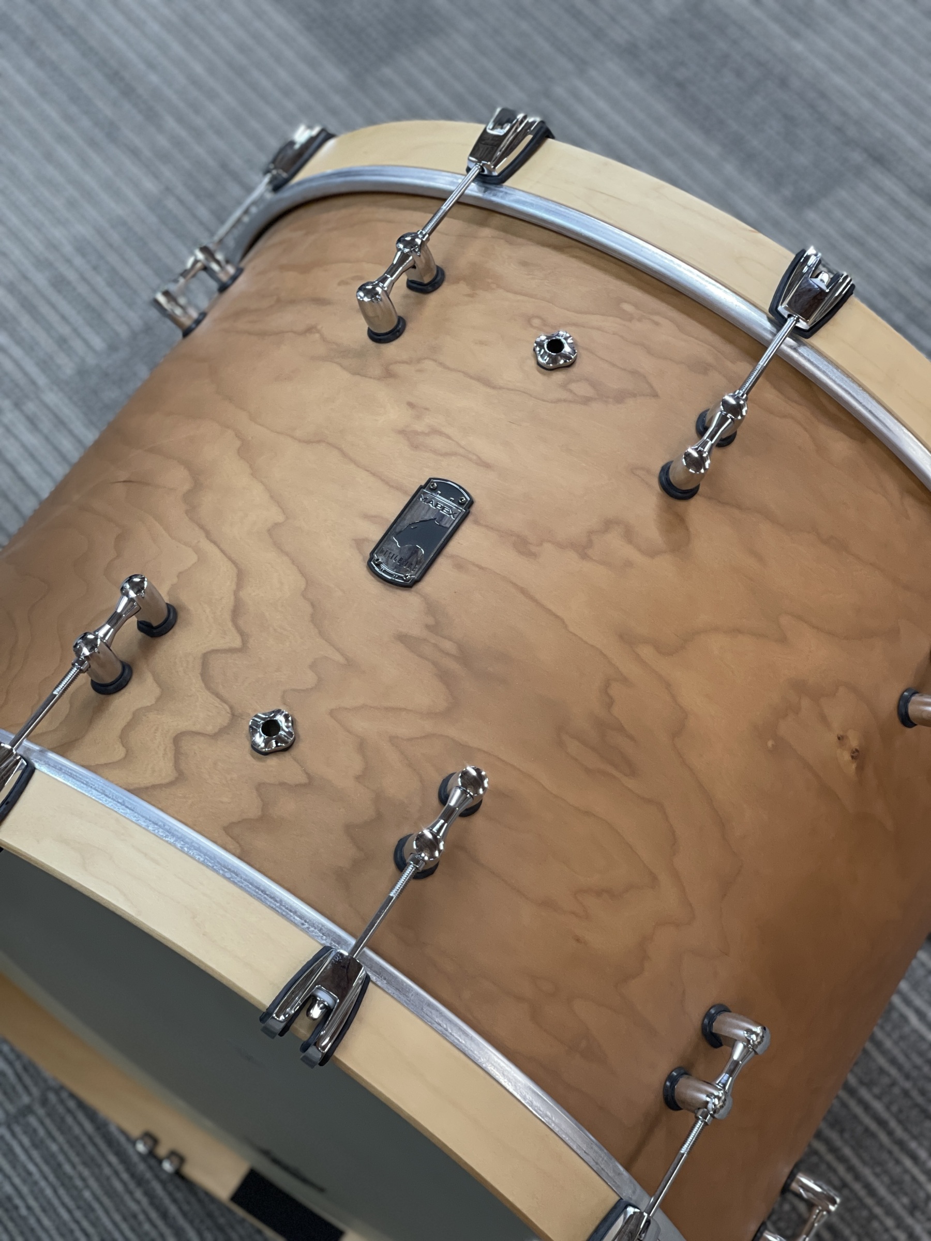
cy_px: 620
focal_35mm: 64
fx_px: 2295
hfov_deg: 22.9
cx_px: 466
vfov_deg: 30.3
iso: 200
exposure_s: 1/40
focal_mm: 7.5
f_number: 2.2
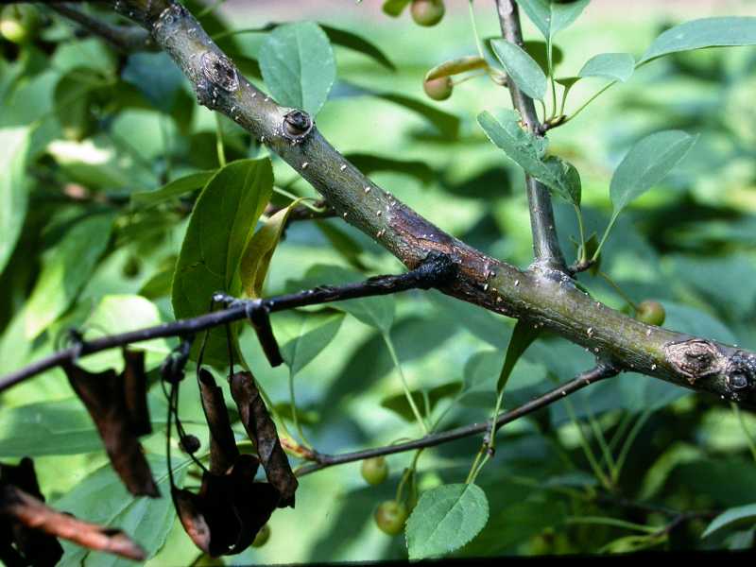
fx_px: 1703
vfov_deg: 18.9
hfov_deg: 25.0
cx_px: 378
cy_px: 284
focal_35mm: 78
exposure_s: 1/93.1
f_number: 6.3
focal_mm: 16.2
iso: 100
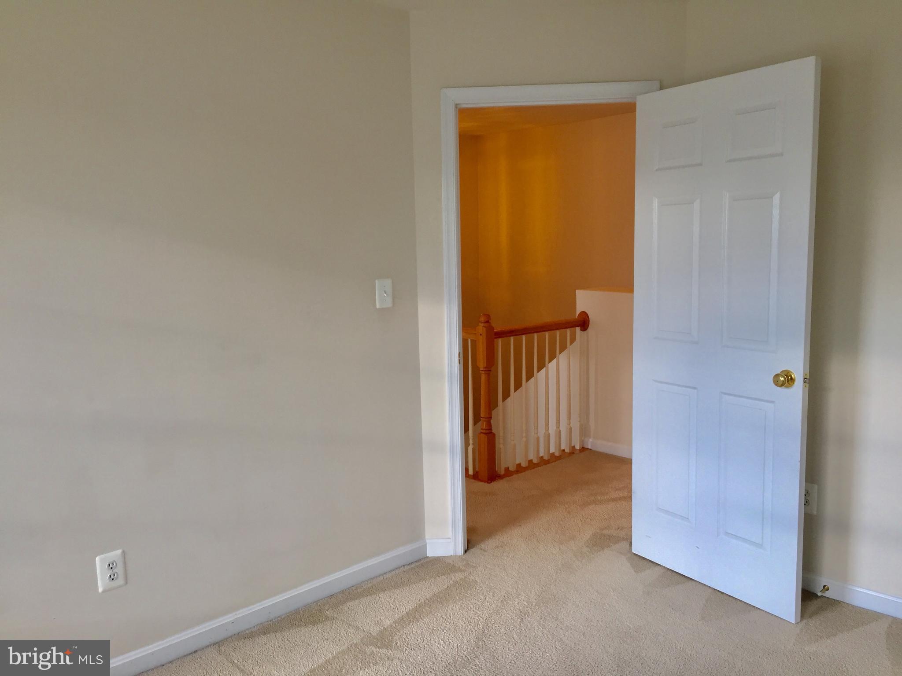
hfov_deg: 61.7
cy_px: 338
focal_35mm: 29
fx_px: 756
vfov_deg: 48.2
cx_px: 451
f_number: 2.2
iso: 32
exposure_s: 1/40
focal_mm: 4.15
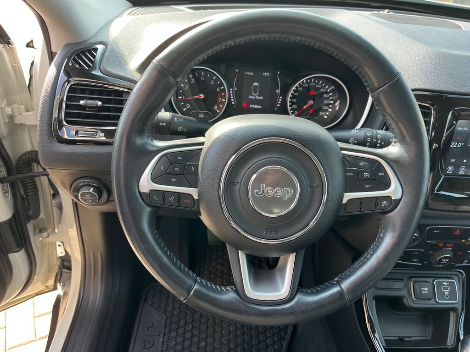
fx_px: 353
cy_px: 176
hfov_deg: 67.3
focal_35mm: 26
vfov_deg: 53.1
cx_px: 235
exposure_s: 1/121
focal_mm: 5.1
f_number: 1.6
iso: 64
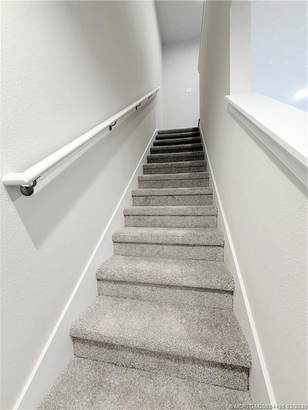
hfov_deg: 85.7
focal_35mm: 14
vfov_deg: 102.1
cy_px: 205
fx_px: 166
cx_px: 154
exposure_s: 1/60
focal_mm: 2.22
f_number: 2.2
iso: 250
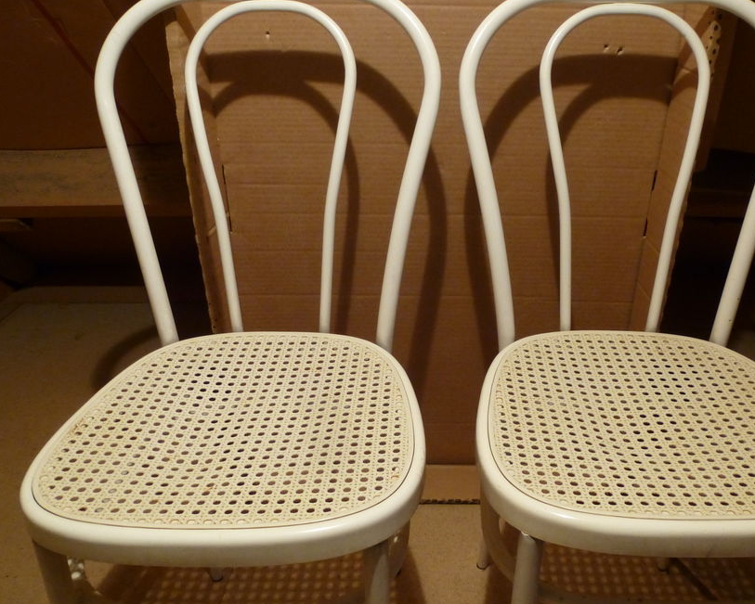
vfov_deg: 48.5
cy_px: 295
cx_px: 428
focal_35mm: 30
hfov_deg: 58.5
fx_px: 671
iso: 400
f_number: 3.3
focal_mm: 4.3
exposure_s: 1/10
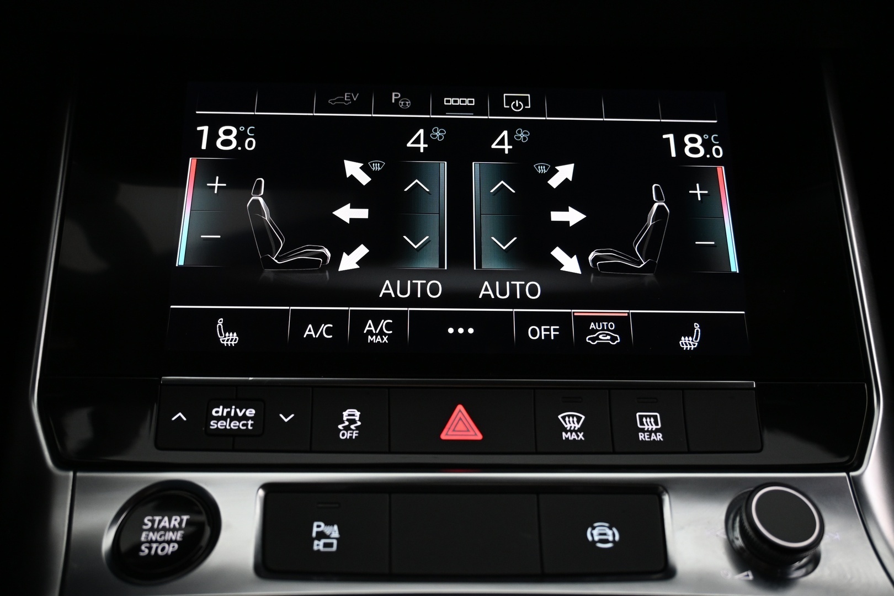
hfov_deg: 59.5
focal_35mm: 32
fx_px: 782
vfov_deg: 41.7
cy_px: 298
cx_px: 447
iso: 1100
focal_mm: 21
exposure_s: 1/30
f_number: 4
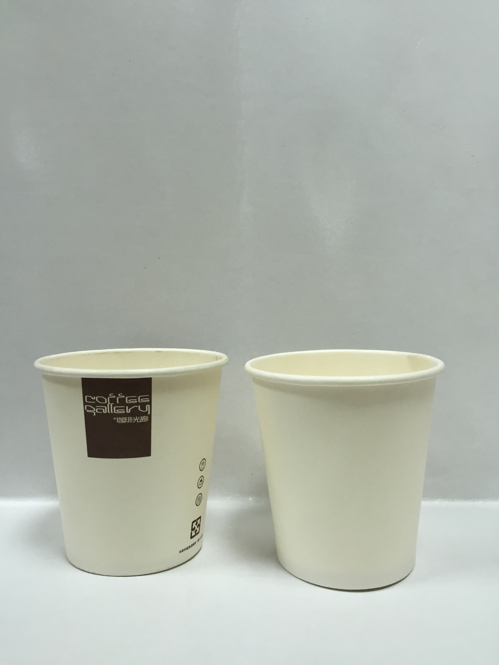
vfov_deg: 61.7
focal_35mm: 29
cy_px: 332
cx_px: 250
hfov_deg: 48.2
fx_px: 557
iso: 64
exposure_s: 1/30
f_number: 2.2
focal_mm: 4.15
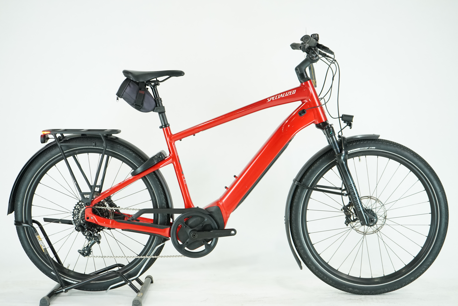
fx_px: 700
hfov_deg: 36.2
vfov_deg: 24.6
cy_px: 153
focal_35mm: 55
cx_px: 229
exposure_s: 1/200
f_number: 5.6
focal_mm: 55
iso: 2000
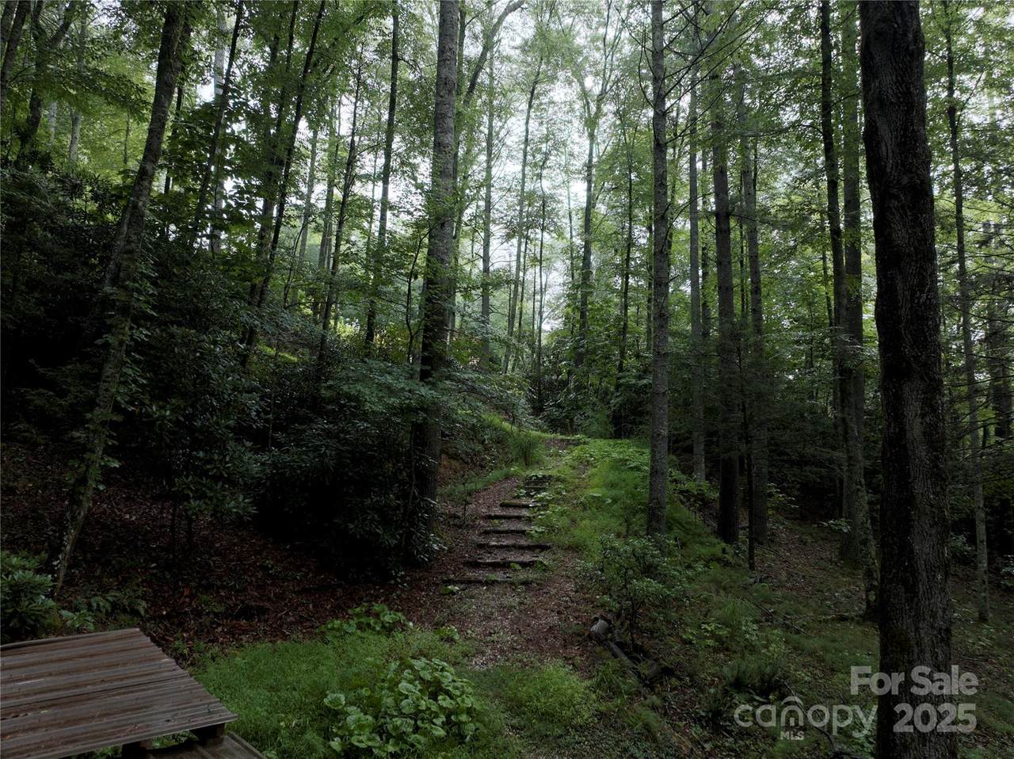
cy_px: 380
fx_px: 703
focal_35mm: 24
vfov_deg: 56.8
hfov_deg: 71.6
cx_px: 507
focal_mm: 12.29
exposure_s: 1/50
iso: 100
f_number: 2.8
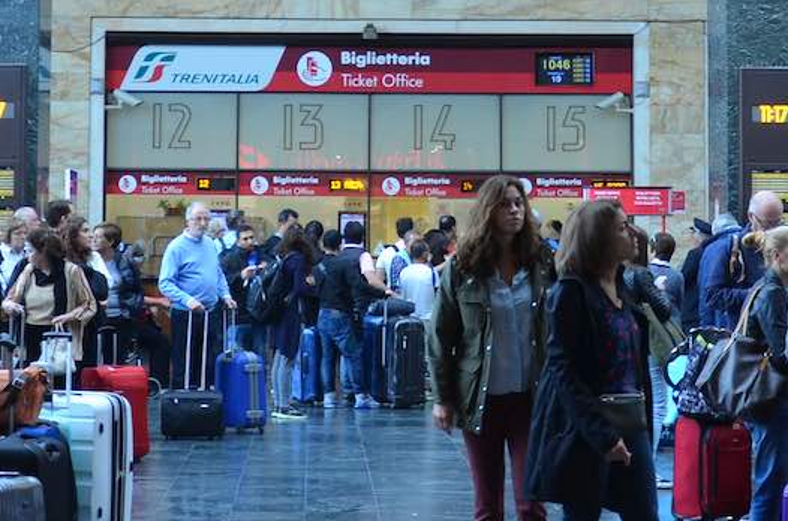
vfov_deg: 11.9
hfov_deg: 18.1
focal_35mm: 113
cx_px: 390
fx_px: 2467
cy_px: -19
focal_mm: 22
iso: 400
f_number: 3.8
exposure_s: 1/25
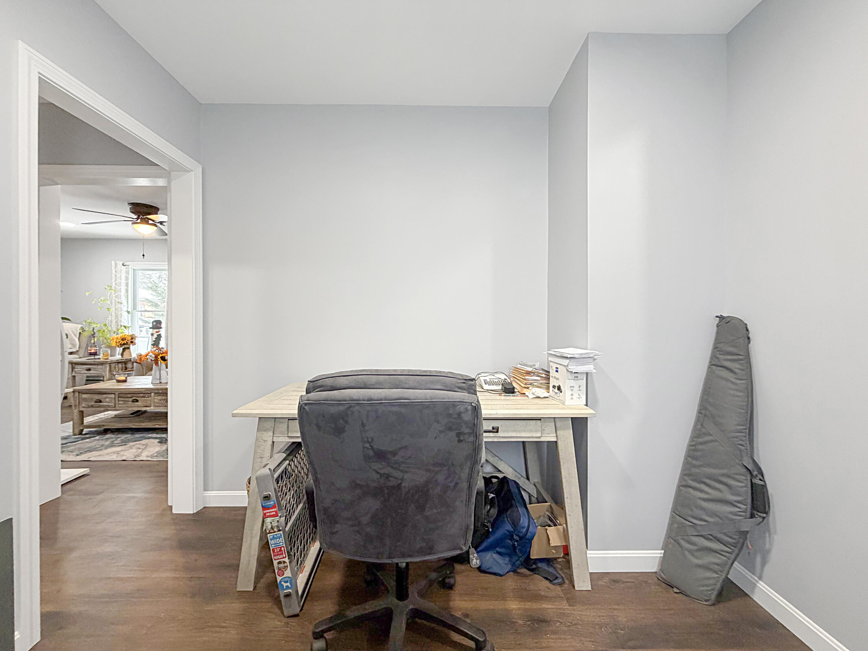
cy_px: 326
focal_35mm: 14
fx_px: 351
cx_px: 434
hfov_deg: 102.1
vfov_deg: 85.7
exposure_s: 1/60
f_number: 2.2
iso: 250
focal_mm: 2.22
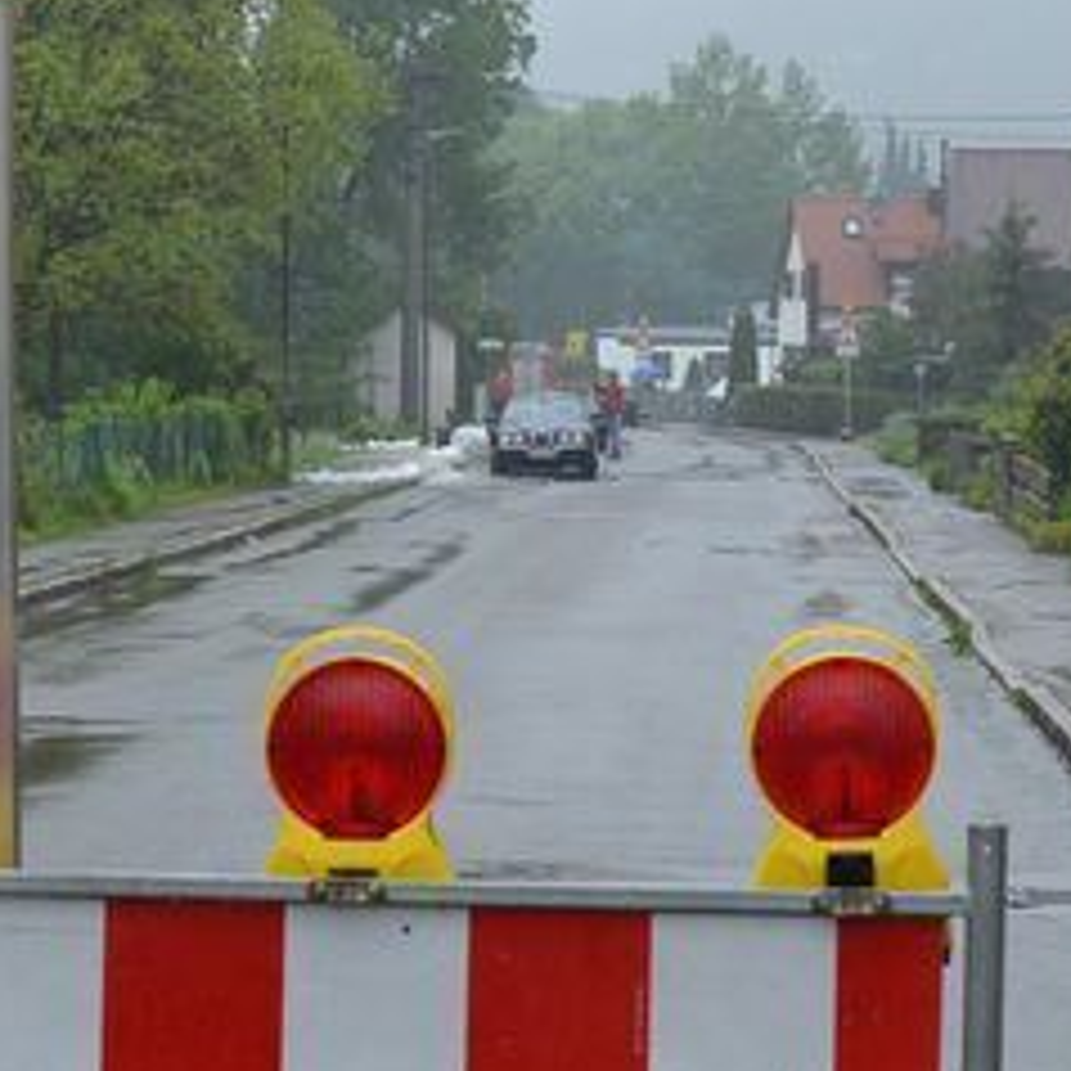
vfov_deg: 12.6
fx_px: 4866
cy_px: 500
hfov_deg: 12.6
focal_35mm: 139
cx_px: 644
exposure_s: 1/100
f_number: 5
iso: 400
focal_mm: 26
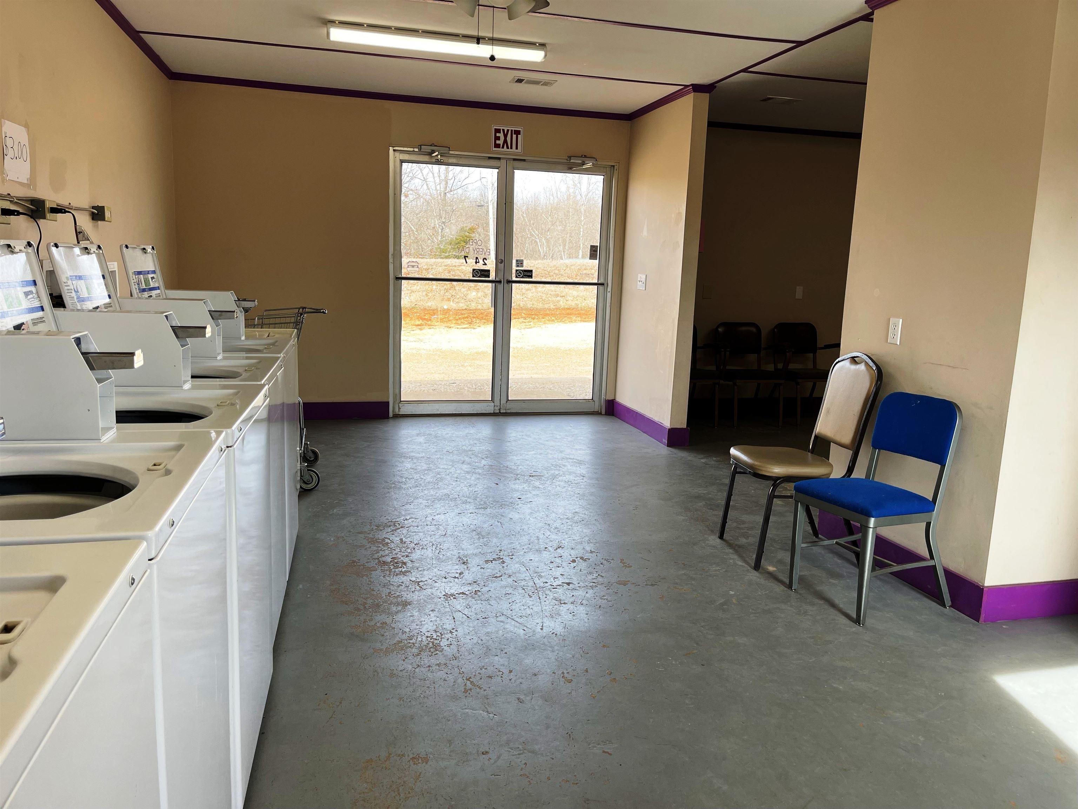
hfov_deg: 67.3
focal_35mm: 26
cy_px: 404
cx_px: 539
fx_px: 810
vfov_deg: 53.1
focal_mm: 5.1
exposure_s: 1/139
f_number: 1.6
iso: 32
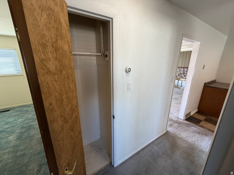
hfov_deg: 102.1
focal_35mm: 14
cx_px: 117
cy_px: 88
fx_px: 95
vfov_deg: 85.7
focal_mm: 2.22
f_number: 2.2
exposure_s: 1/60
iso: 250
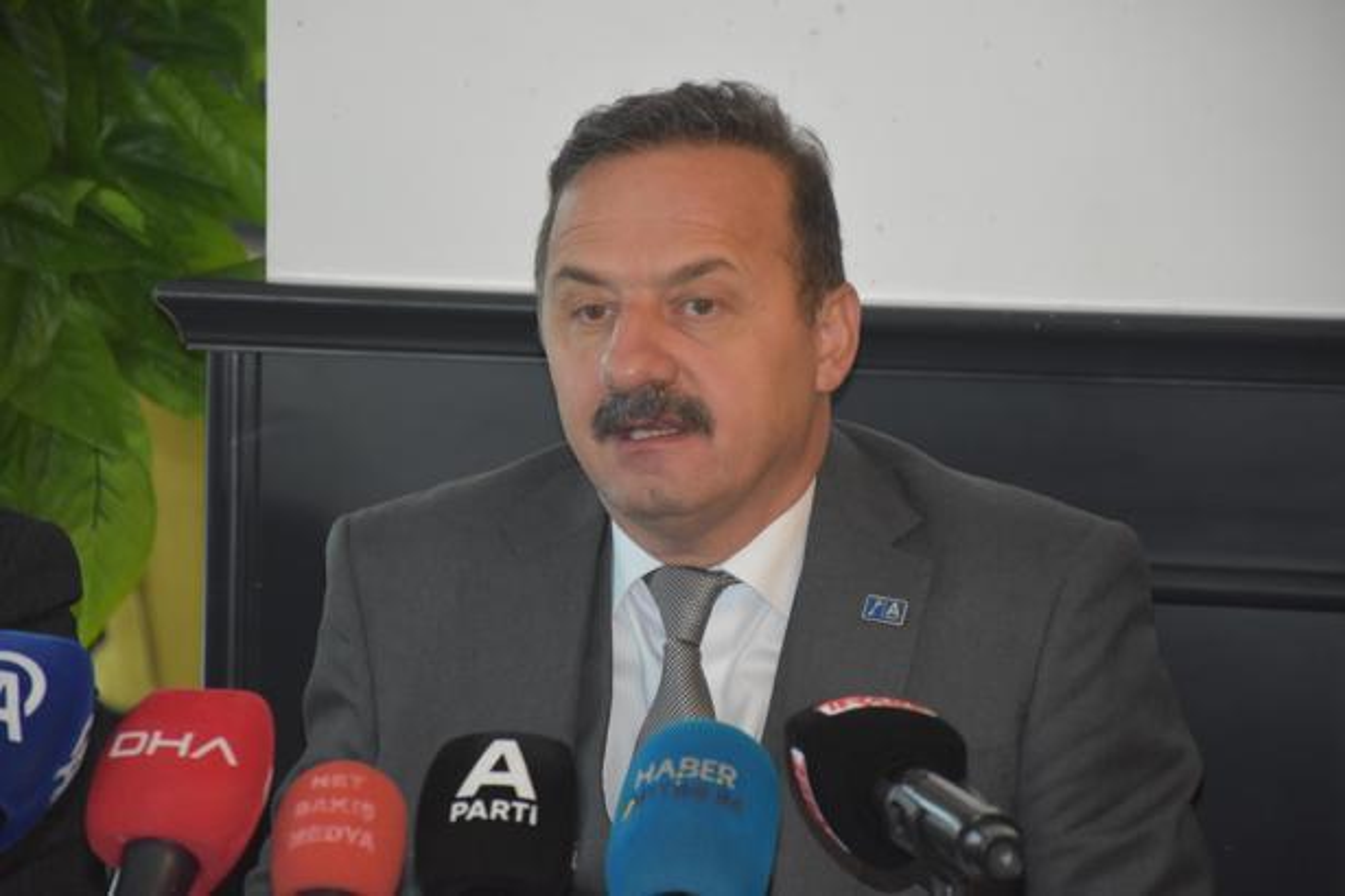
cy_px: 448
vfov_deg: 6.5
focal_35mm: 210
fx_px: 7845
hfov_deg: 9.8
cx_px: 672
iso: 2500
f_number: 5.6
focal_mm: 140
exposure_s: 1/60
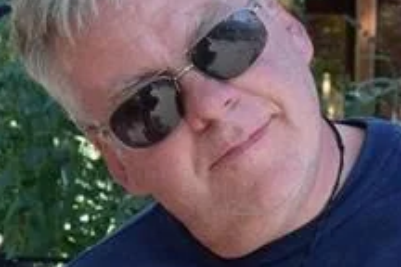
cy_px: 22
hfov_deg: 11.4
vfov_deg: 7.6
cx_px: 54
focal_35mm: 180
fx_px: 2005
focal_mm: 24
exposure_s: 1/250
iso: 400
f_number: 8
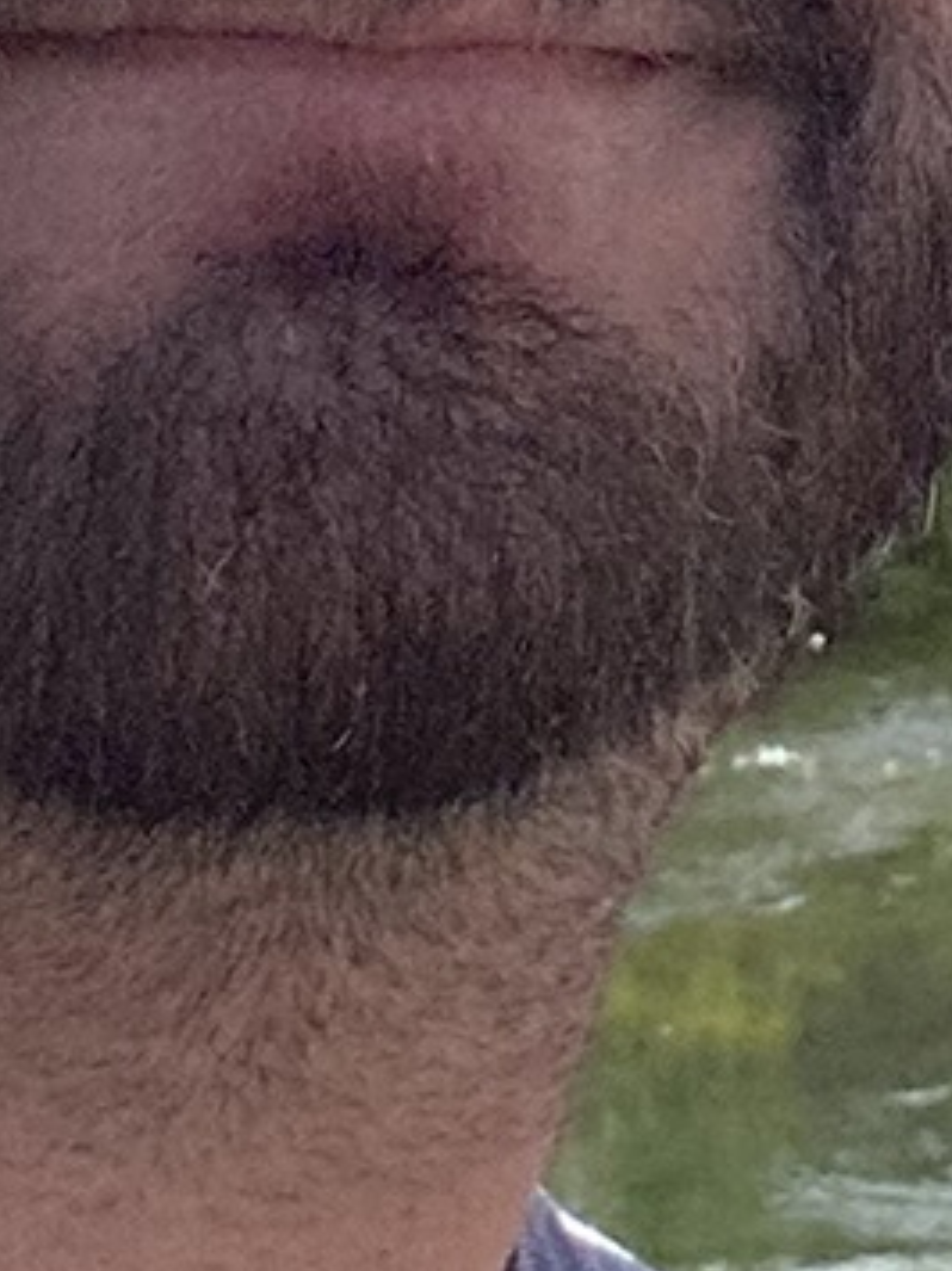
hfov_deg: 8.3
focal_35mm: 173
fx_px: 6348
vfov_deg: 11.0
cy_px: -641
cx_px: 1585
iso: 25
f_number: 2.2
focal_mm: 2.71
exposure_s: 1/5348
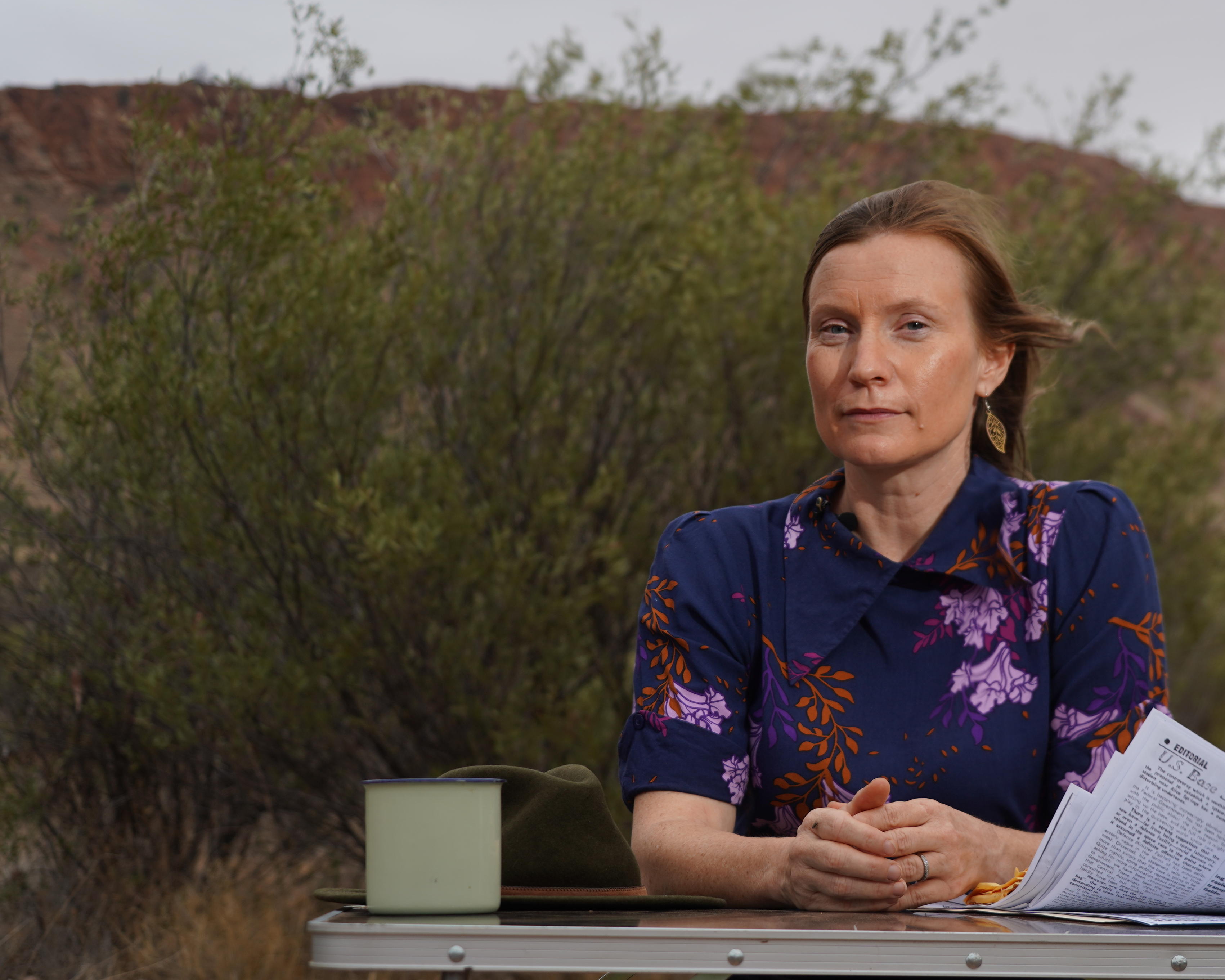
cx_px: 871
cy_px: 543
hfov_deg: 23.7
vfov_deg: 19.2
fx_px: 2901
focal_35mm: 80
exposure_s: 1/80
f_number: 5
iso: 100
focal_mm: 58
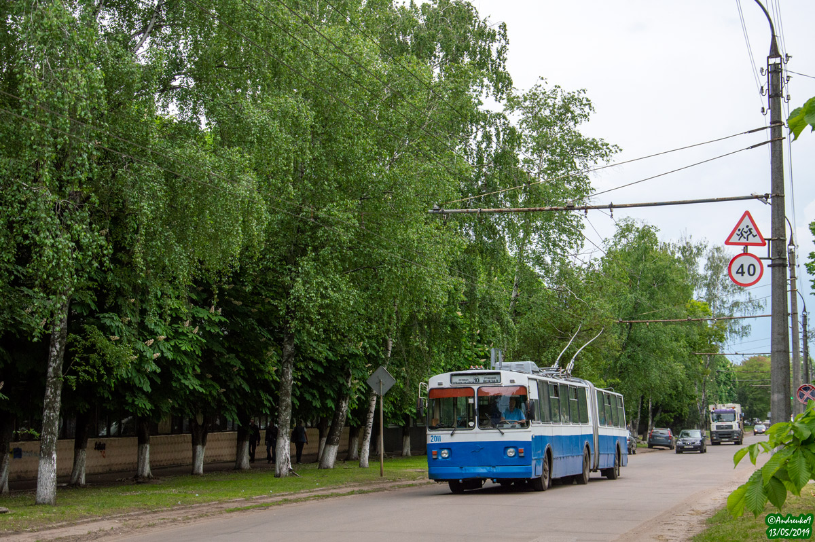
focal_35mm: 63
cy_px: 271
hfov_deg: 31.9
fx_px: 1425
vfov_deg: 21.5
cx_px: 408
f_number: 8
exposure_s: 1/640
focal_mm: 42
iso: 400
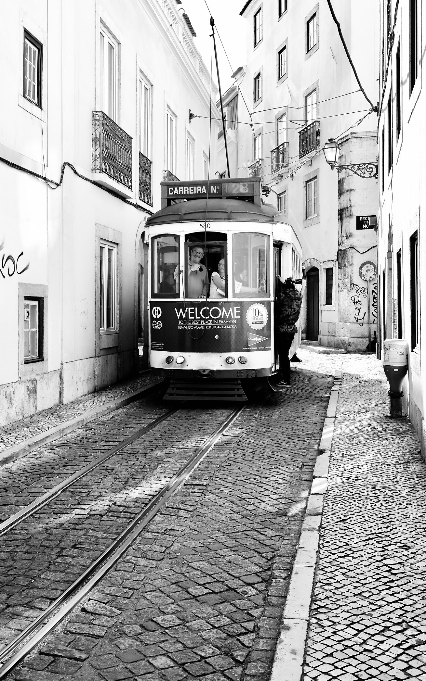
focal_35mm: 42
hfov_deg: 30.5
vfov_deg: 47.2
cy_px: 312
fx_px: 780
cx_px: 180
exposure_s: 1/250
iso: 200
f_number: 5.6
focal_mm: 24
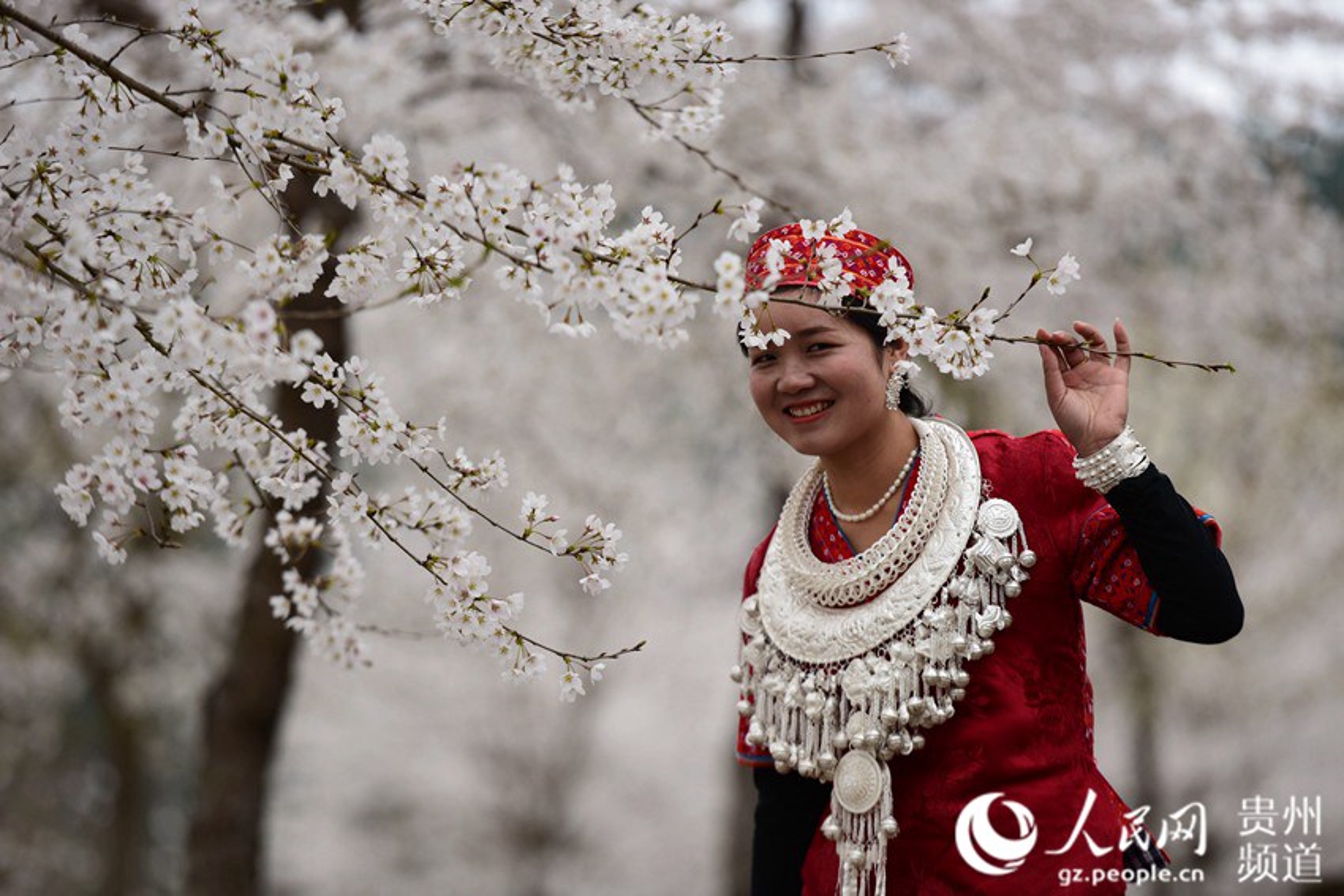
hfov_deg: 11.1
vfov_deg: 7.4
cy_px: 448
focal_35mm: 185
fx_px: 6907
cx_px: 672
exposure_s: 1/640
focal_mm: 185
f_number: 2.8
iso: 125
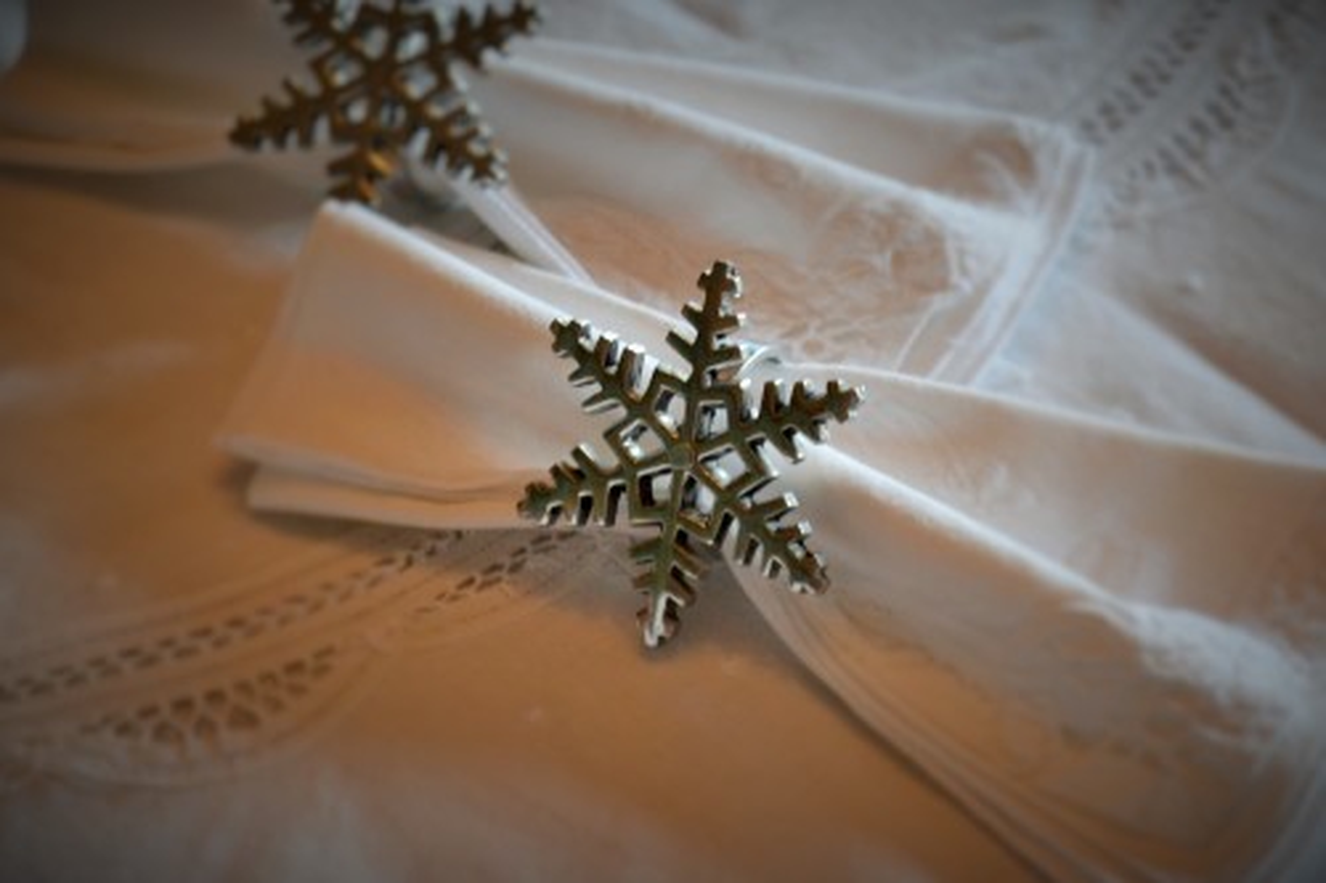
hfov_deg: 24.6
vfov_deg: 16.5
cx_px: 663
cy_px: 442
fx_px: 3038
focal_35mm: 82
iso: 720
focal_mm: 55
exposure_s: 1/60
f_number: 5.6
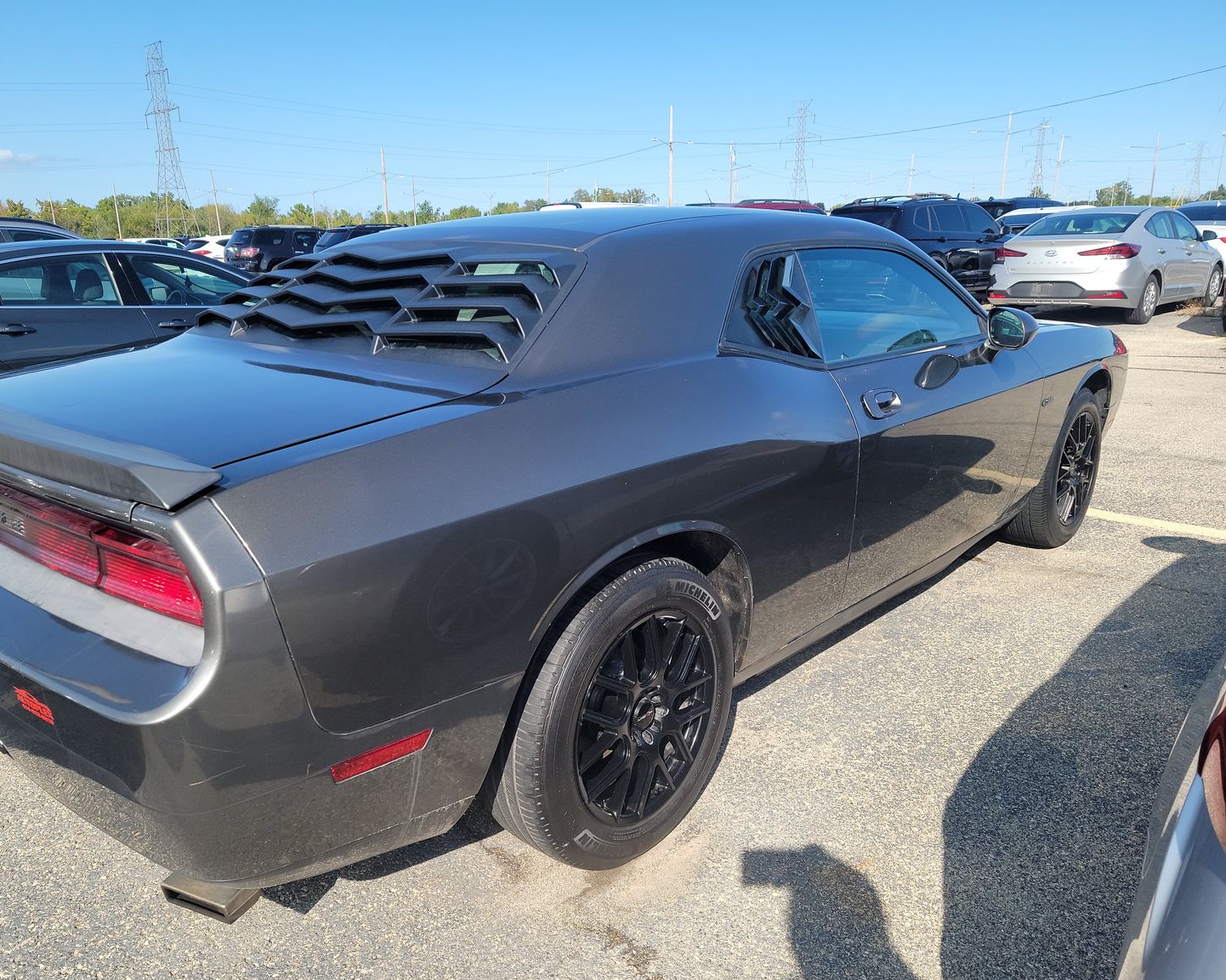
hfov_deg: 65.9
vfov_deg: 54.9
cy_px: 498
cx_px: 557
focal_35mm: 26
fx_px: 943
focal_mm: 6.7
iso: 50
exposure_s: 1/509
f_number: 1.8
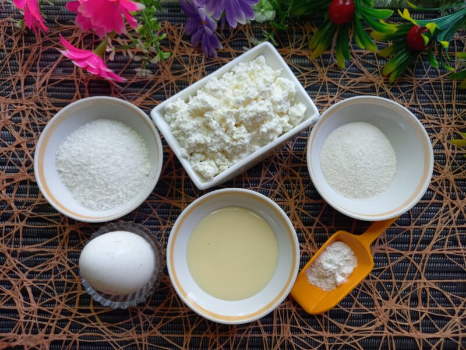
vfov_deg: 54.9
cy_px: 175
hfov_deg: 69.4
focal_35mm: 25
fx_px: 337
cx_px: 233
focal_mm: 4.65
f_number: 1.8
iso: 200
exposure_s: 1/50
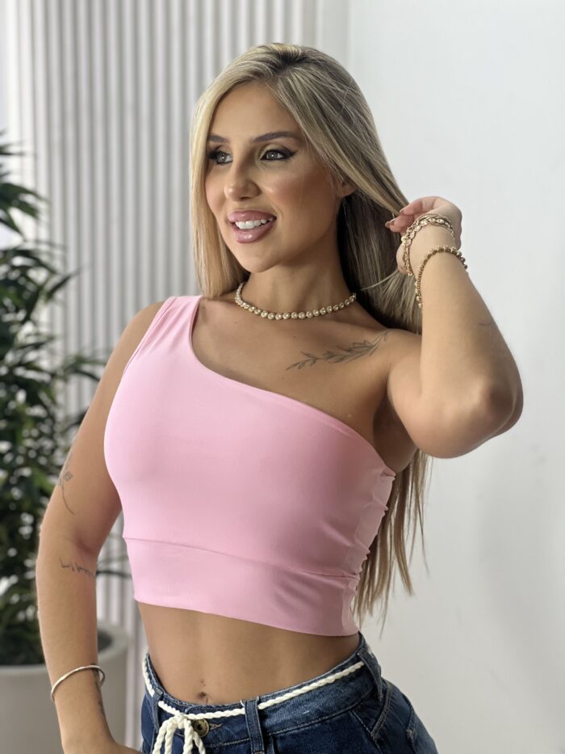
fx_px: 1675
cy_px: 377
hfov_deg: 19.1
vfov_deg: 25.3
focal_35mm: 77
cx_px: 282
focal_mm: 9
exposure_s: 1/120
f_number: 2.8
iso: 160
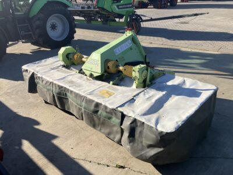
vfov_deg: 49.7
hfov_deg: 63.4
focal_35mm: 28
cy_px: 88
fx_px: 188
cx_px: 116
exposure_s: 1/1799
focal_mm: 3.99
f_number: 1.8
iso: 32
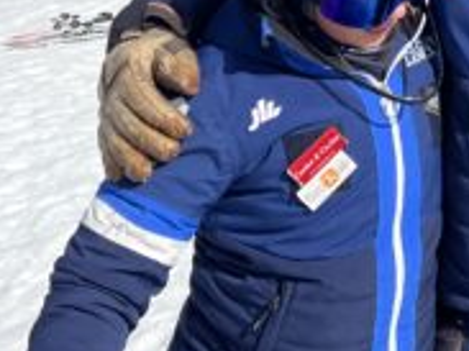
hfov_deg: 18.8
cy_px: -97
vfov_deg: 14.3
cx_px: 556
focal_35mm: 99
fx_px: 1340
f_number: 1.5
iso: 50
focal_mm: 5.7
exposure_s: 1/5319
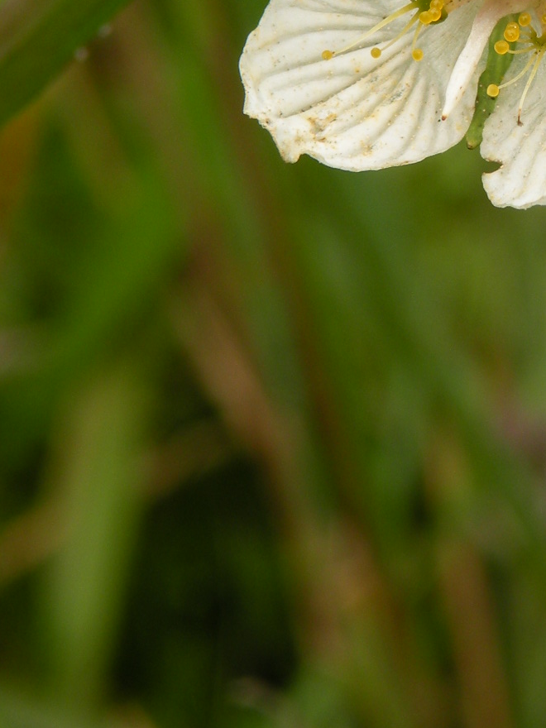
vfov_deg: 8.4
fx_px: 4942
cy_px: -85
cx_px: 522
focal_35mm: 235
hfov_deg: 6.3
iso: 64
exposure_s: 1/142
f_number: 5
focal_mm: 17.9
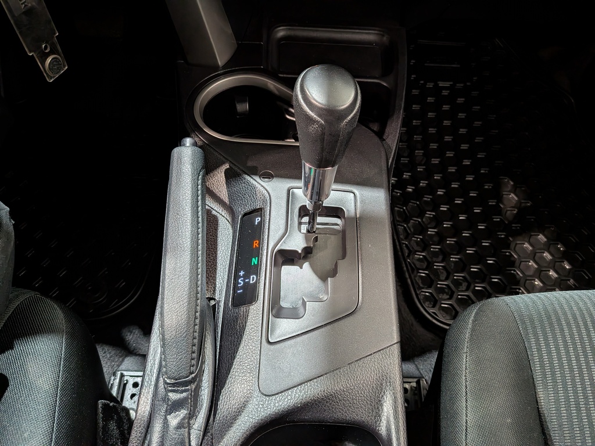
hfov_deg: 71.6
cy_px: 223
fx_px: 413
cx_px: 298
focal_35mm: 24
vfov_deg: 56.8
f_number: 1.7
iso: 94
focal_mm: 4.53
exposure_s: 1/40
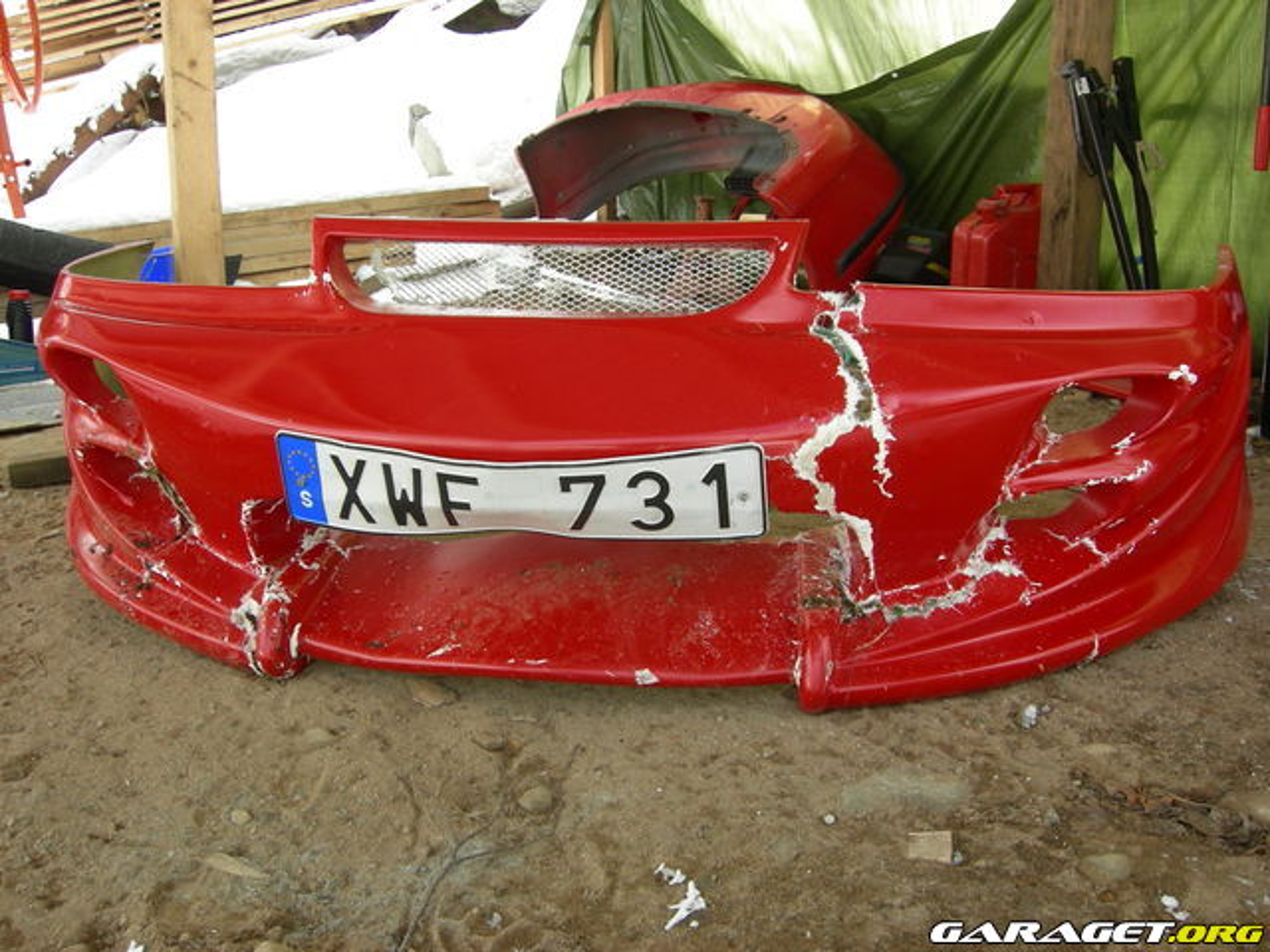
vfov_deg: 39.7
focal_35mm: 36
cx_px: 635
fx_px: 1321
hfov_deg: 51.4
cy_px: 476
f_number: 3.8
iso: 64
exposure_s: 1/86.1
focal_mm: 7.5
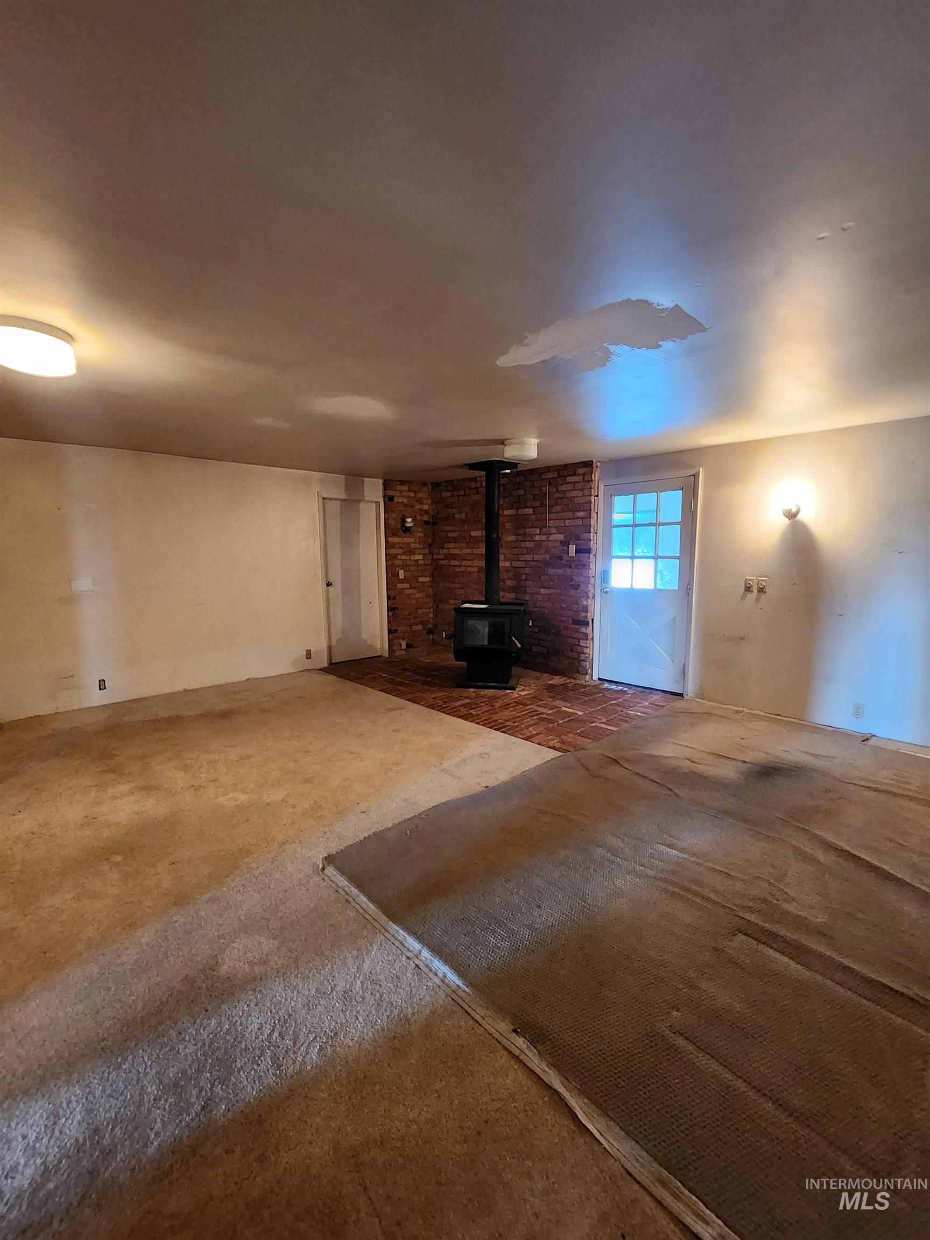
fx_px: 466
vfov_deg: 106.2
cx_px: 465
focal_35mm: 13
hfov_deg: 89.9
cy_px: 620
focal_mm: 2.2
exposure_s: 1/24
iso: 1600
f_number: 2.2
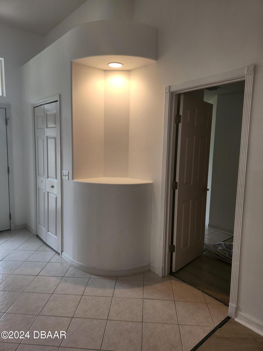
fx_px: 233
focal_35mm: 23
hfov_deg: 58.9
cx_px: 132
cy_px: 176
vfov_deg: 73.9
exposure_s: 1/120
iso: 64
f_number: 1.8
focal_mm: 5.4
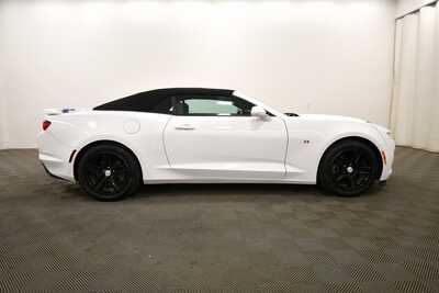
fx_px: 256
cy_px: 146
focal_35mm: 21
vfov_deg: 59.5
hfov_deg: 81.2
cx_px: 220
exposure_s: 1/250
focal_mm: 14
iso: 720
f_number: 5
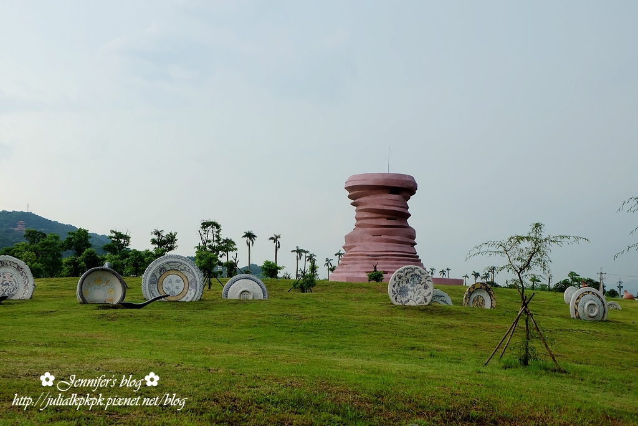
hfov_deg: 46.4
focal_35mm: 42
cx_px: 319
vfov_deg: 31.9
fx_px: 744
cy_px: 213
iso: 400
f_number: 8
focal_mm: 28.2
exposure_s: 1/210
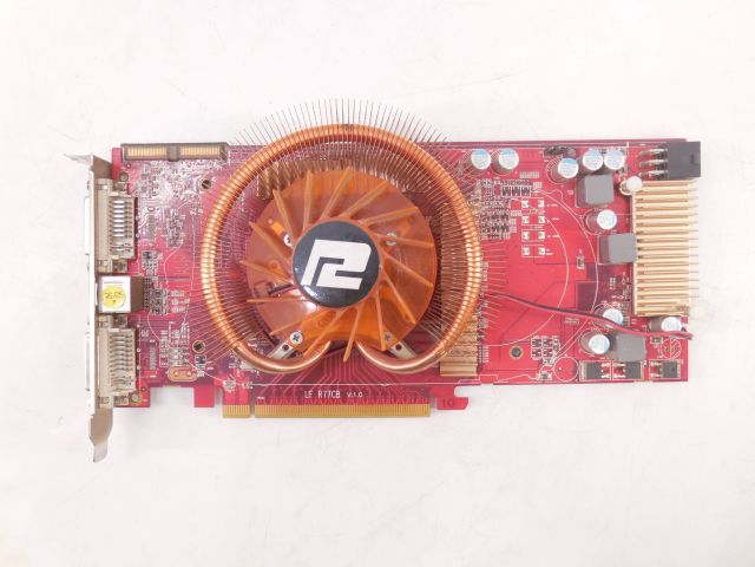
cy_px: 284
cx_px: 378
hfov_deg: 67.3
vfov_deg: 53.1
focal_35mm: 26
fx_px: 567
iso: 250
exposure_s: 1/30
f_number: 3.5
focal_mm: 4.6
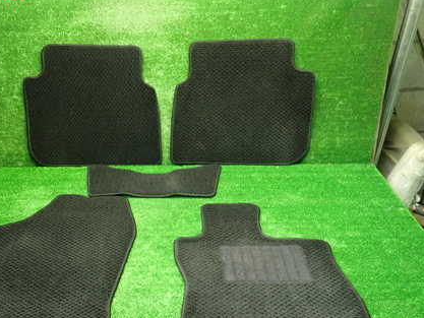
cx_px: 144
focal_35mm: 36
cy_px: 208
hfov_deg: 50.5
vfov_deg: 39.3
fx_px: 441
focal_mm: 4.5
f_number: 2
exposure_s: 1/30
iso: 400
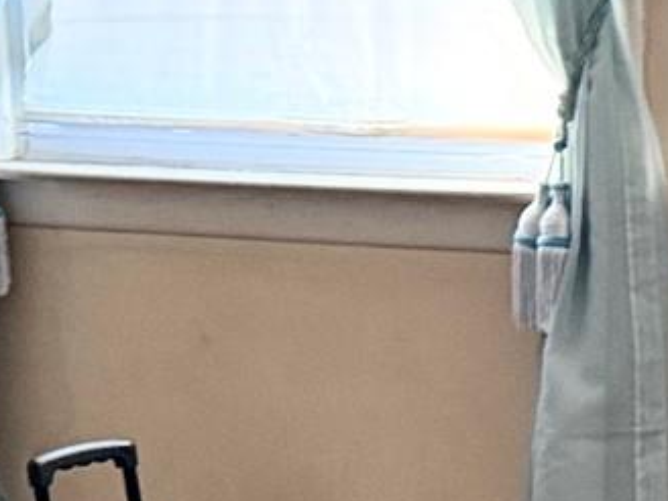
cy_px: 723
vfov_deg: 9.6
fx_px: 2895
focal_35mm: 150
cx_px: 629
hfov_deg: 13.0
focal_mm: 6.76
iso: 500
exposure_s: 1/60
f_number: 1.78
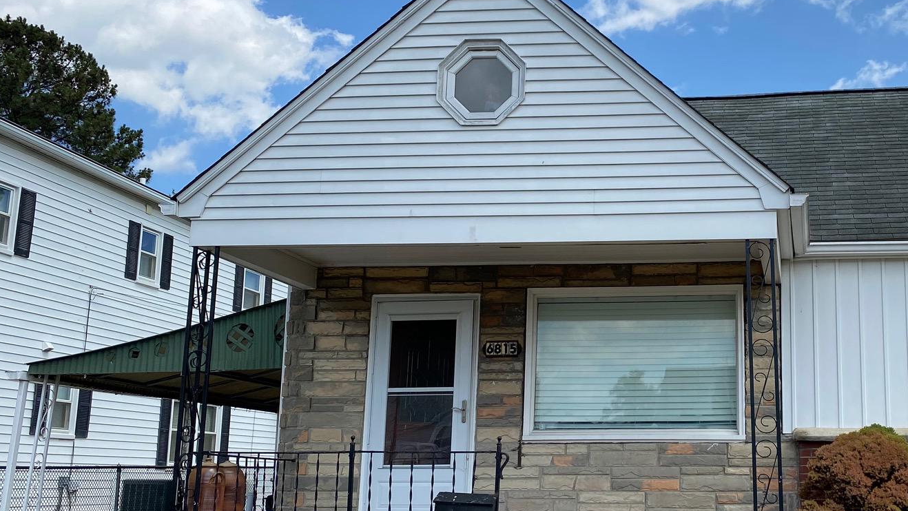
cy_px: 287
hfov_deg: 44.9
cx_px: 677
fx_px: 1060
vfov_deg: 27.1
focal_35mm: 44
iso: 32
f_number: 1.8
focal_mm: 4.25
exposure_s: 1/2688
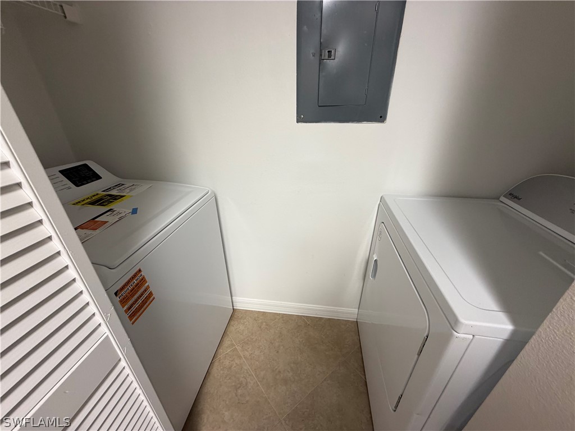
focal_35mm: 14
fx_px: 233
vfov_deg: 85.7
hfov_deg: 102.1
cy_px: 216
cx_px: 288
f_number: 2.2
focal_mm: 2.22
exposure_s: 1/60
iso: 160
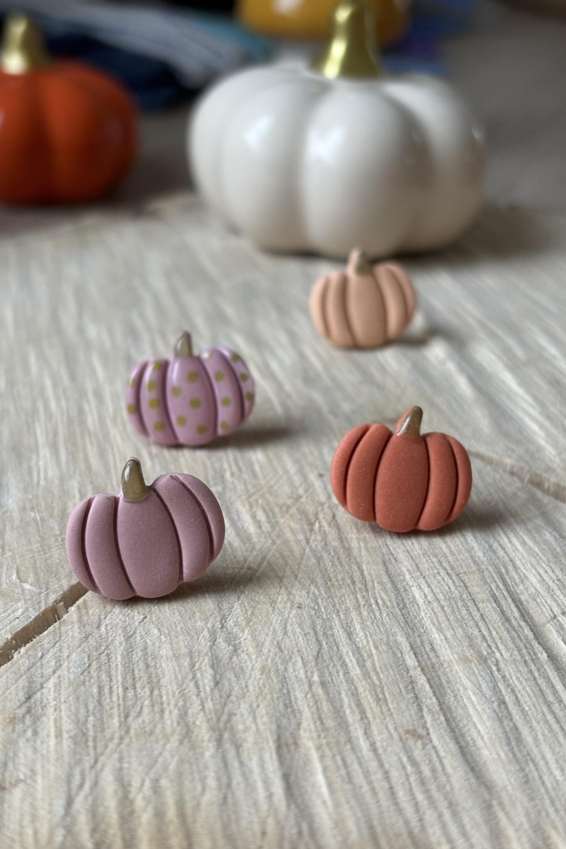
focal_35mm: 55
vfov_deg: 36.2
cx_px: 306
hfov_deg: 24.6
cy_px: 430
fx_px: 1297
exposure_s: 1/60
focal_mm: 5.96
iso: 64
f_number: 1.6
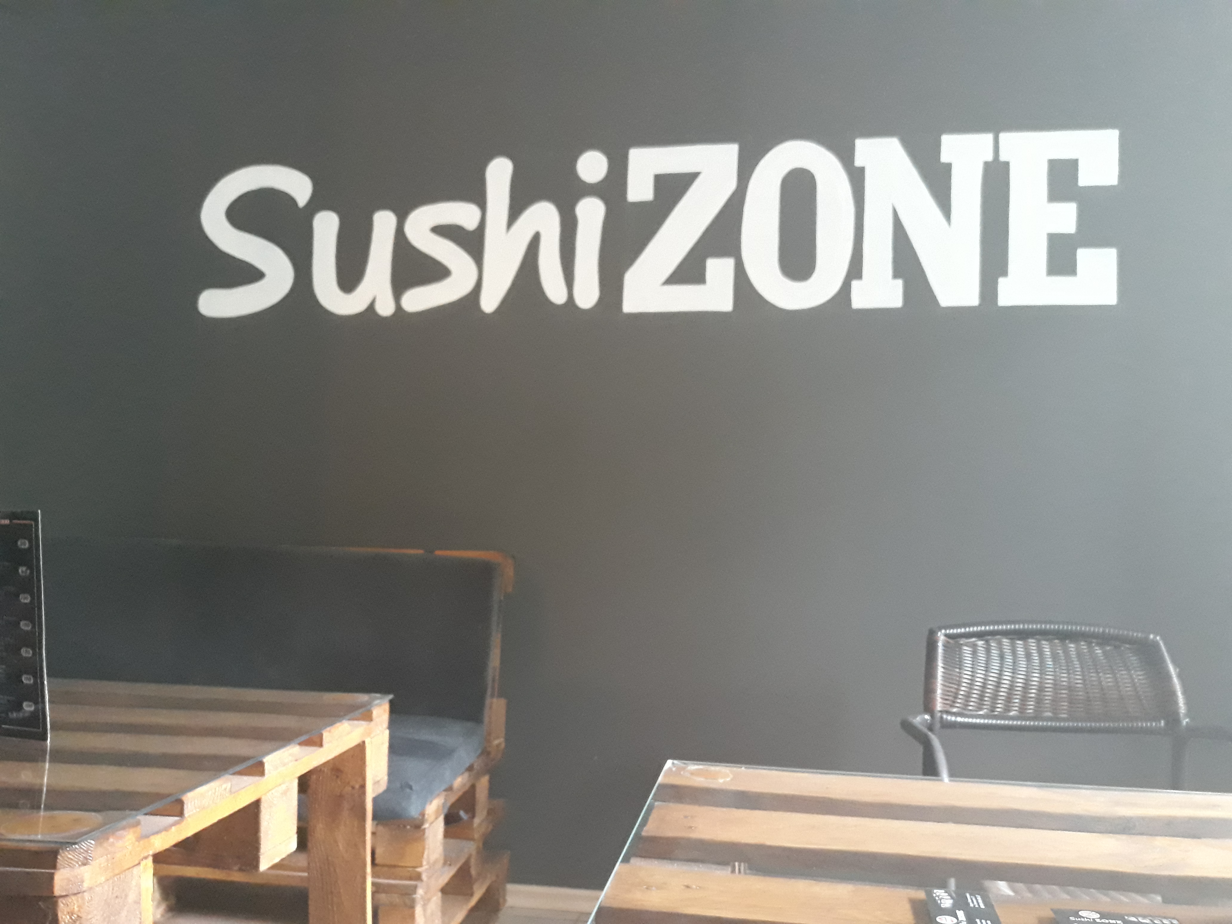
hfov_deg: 65.3
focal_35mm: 27
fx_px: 961
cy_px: 462
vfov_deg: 51.4
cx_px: 616
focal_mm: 3.71
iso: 640
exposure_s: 1/20
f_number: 1.7
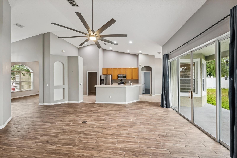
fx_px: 92
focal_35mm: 14
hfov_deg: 104.3
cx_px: 118
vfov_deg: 81.2
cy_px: 79
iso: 200
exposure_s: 1/6
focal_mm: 14
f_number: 11
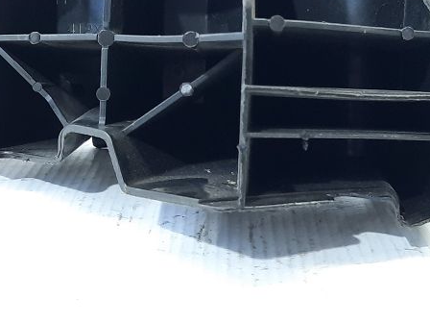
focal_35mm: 67
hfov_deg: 28.9
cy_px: 101
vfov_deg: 21.8
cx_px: 259
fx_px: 832
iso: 250
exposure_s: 1/50
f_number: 2
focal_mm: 4.6
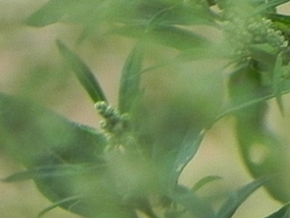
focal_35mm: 3101
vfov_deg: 0.5
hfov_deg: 0.6
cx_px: 427
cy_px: -148
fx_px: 25979
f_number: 5
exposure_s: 1/158
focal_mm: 120
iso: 160
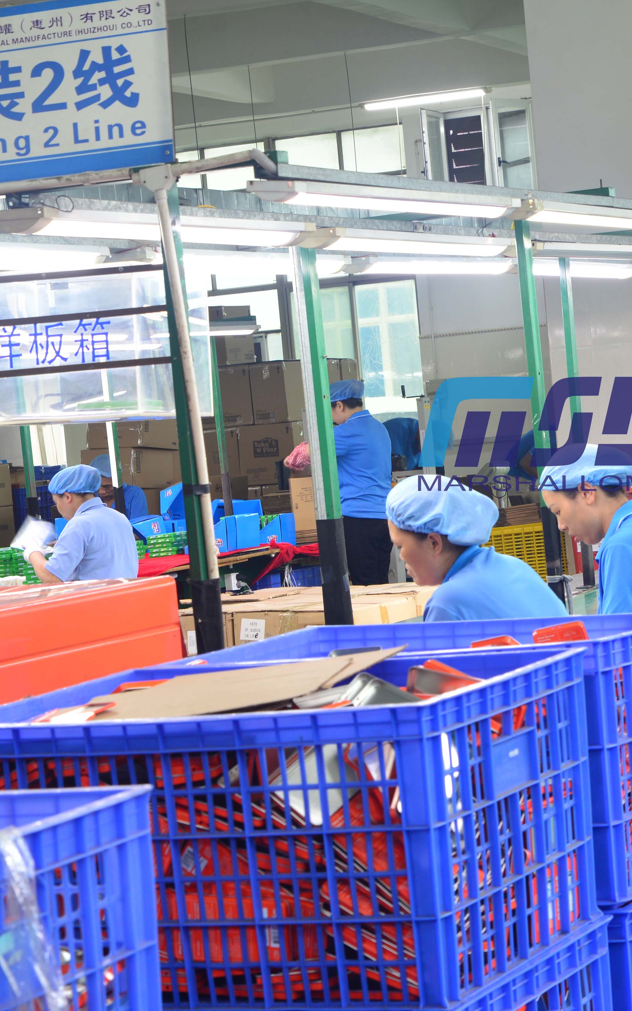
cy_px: 449
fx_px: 2756
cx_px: 525
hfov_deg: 13.0
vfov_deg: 20.8
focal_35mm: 100
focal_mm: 55
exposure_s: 1/5
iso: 320
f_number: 9
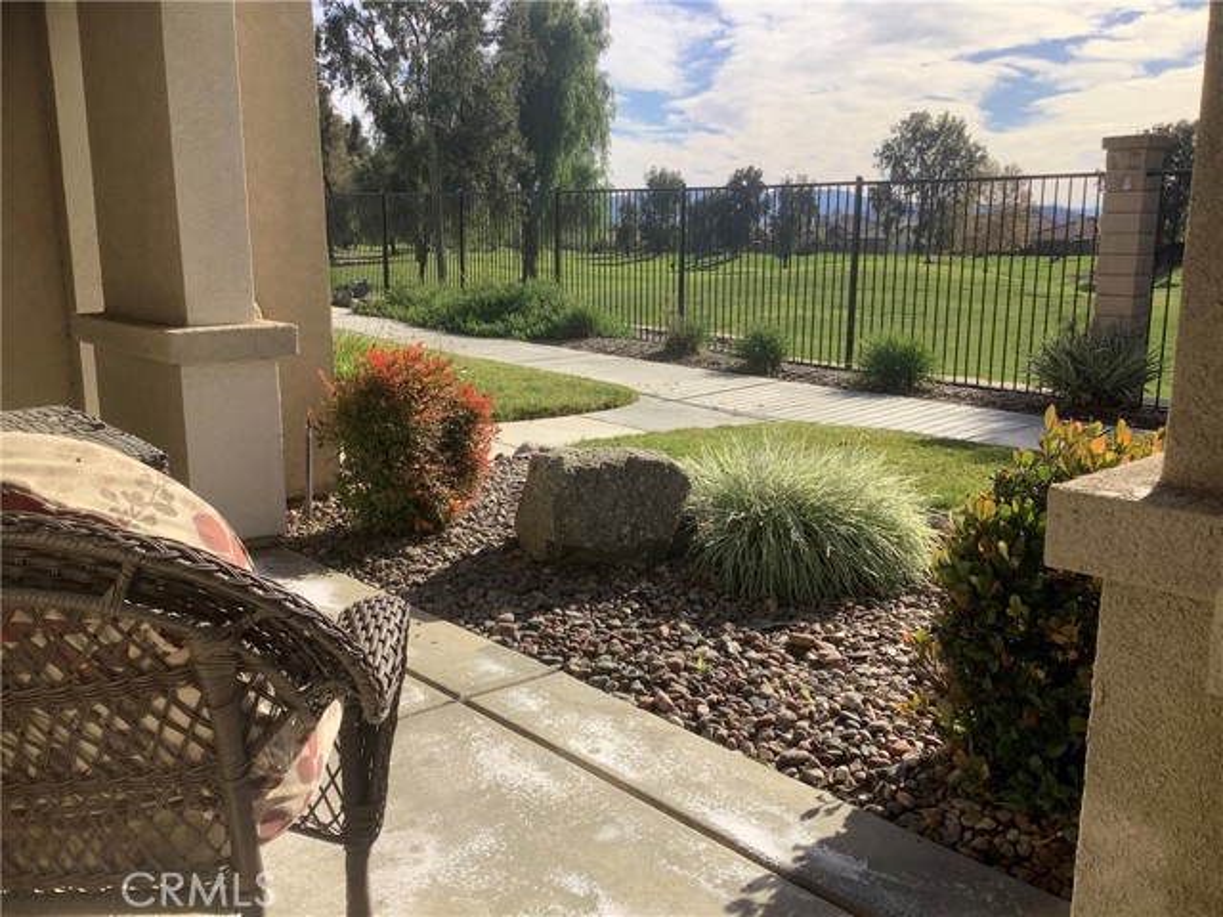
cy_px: 458
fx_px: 1095
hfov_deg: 58.4
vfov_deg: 45.4
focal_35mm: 31
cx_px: 612
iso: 25
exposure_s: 1/981
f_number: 2.4
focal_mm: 3.3
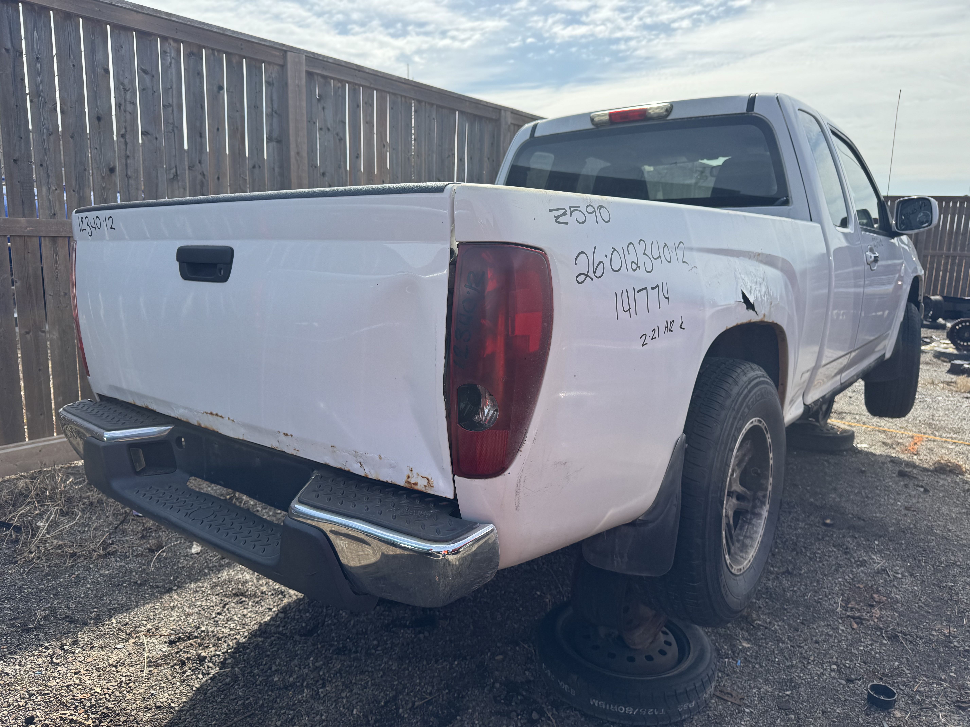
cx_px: 485
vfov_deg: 56.8
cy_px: 364
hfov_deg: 71.6
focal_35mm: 24
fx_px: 673
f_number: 1.78
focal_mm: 6.76
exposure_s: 1/3096
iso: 80
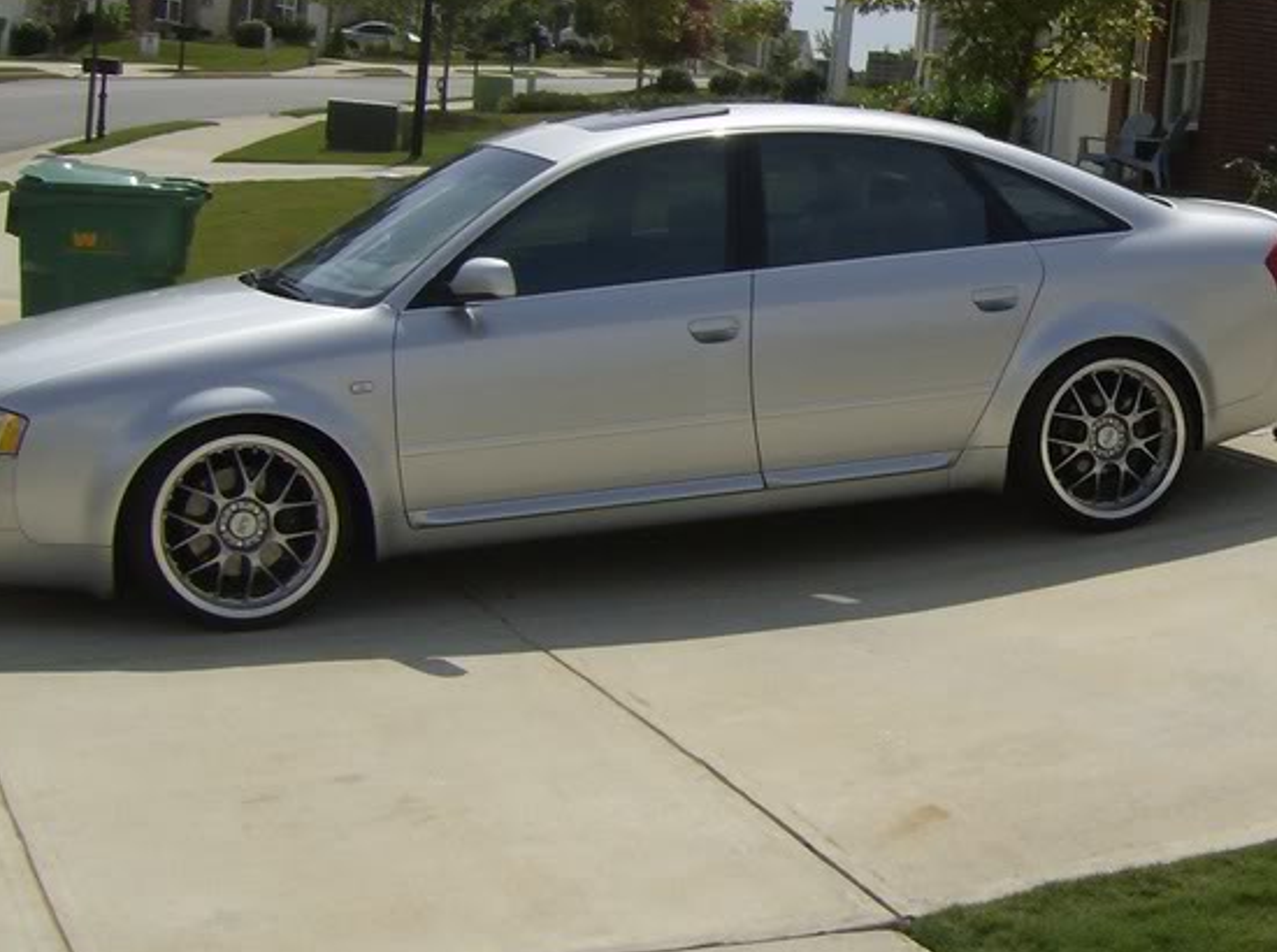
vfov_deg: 21.8
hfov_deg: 27.9
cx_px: 1170
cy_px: 333
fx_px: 2466
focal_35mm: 67
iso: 100
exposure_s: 1/2000
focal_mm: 6
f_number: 4.7
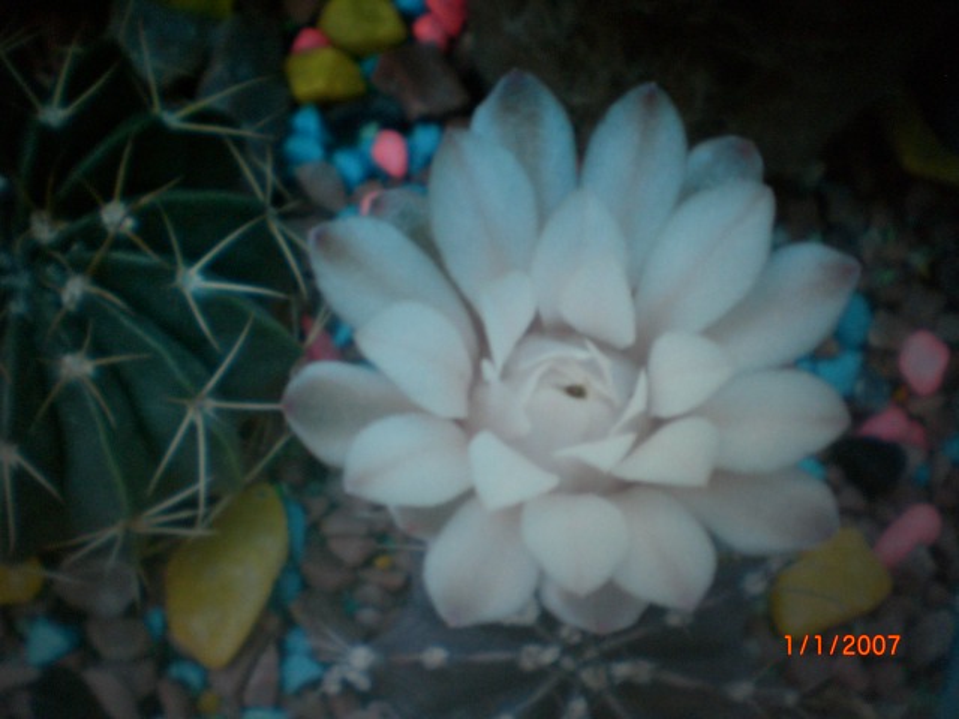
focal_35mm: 38
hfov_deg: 49.0
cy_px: 360
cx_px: 480
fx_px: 1053
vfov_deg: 37.7
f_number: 3.1
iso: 200
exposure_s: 1/100
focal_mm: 6.3
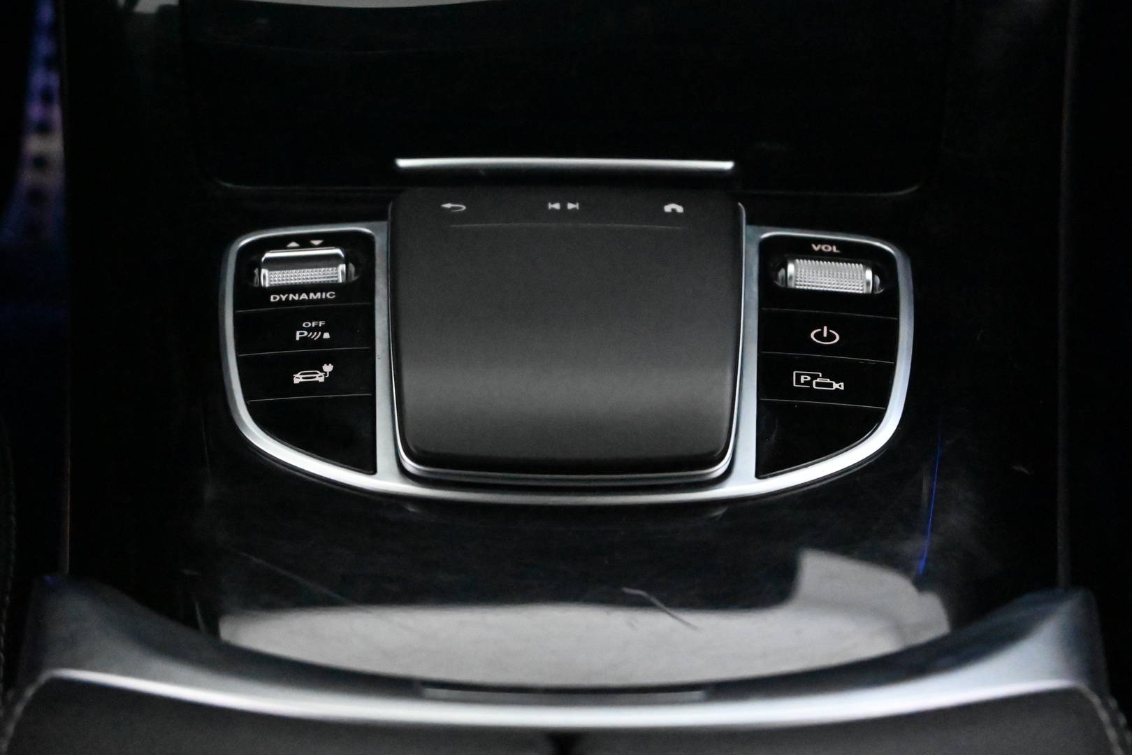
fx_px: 2358
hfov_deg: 27.0
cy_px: 378
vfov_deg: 18.2
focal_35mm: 75
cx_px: 566
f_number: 6.3
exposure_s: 1/80
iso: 22800
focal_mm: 50
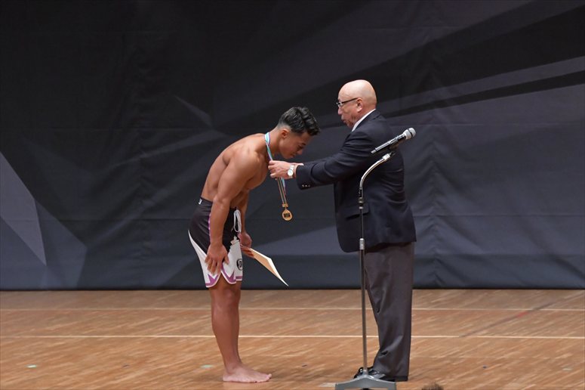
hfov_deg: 7.6
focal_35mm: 270
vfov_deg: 5.1
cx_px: 292
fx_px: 4385
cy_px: 195
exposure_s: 1/400
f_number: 5.6
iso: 6400
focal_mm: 180
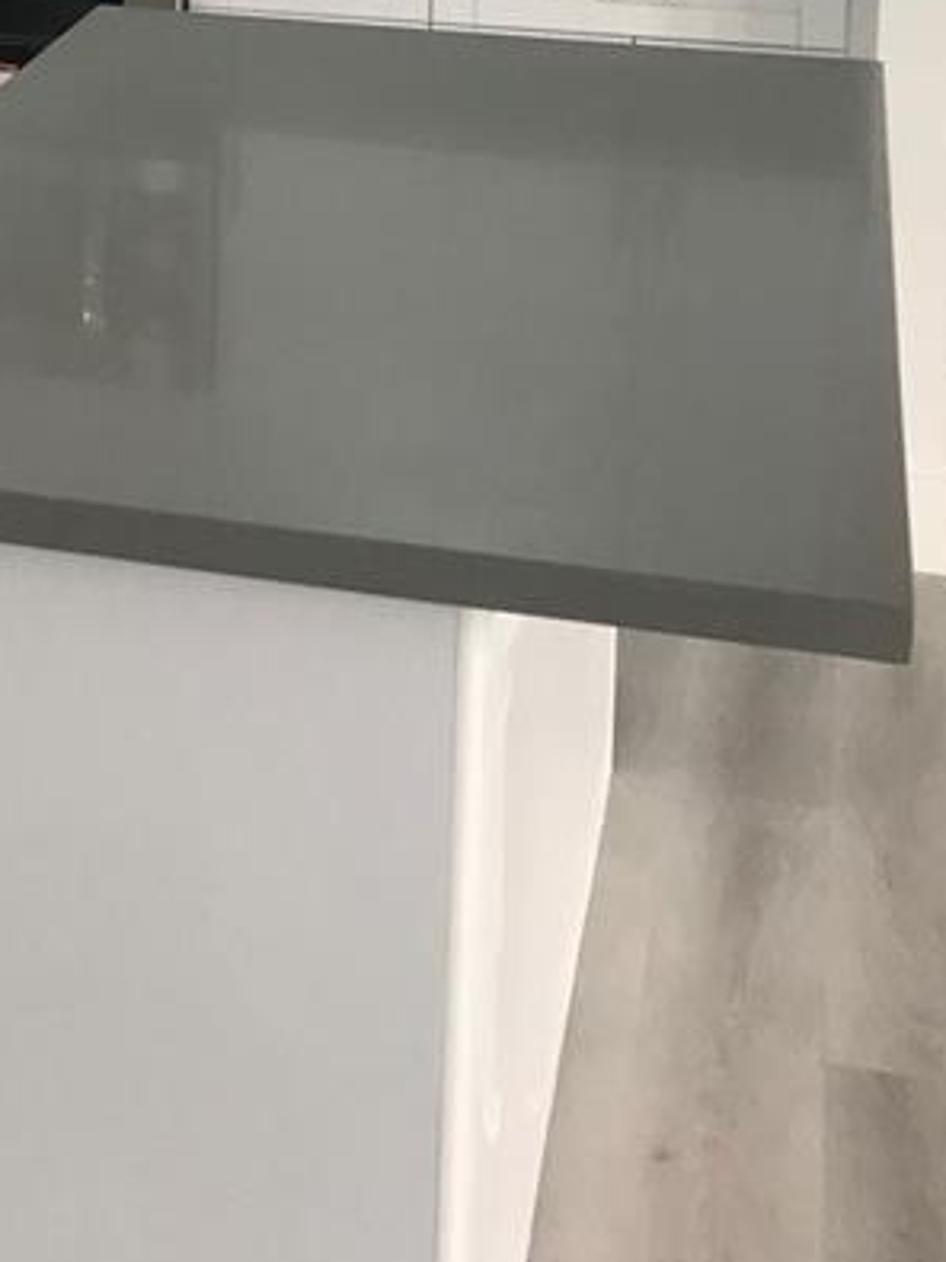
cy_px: -173
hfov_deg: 16.2
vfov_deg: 21.7
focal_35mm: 85
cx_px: -355
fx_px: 3099
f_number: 1.8
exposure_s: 1/120
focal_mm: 3.99
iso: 40
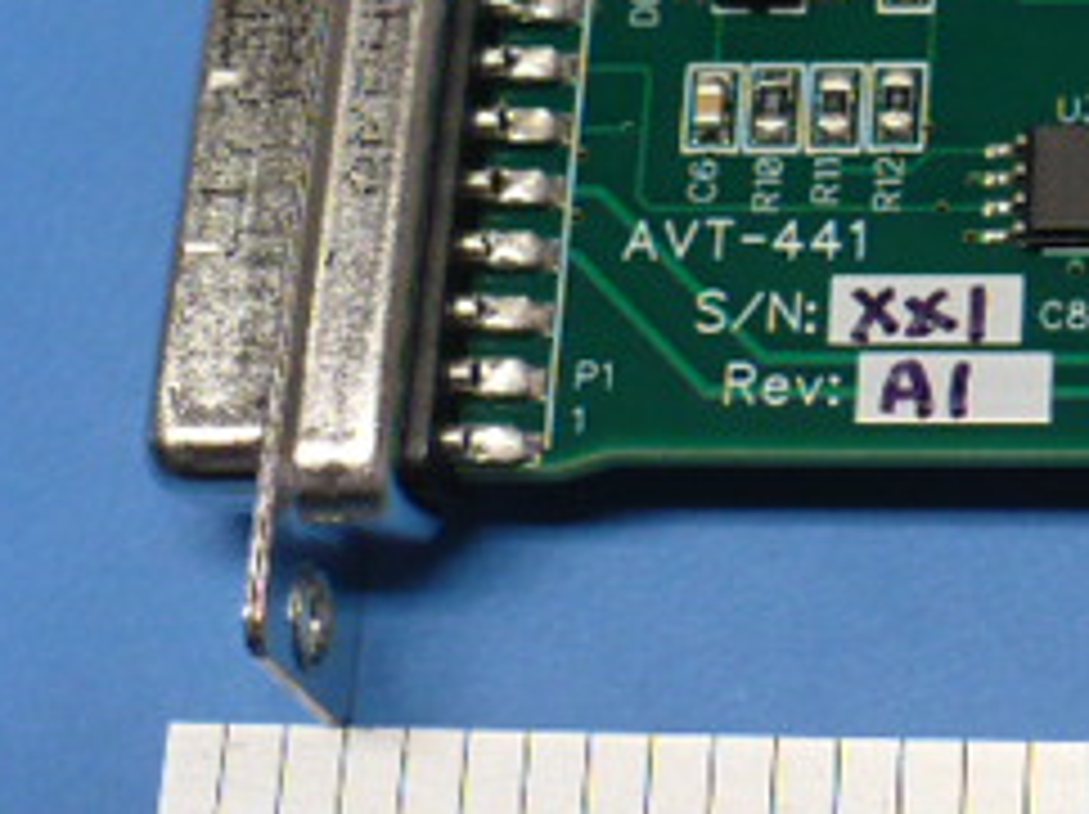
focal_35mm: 98
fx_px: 3080
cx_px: 1382
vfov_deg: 15.1
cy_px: 364
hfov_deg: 18.7
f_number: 2.8
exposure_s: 1/30
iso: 200
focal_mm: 6.1
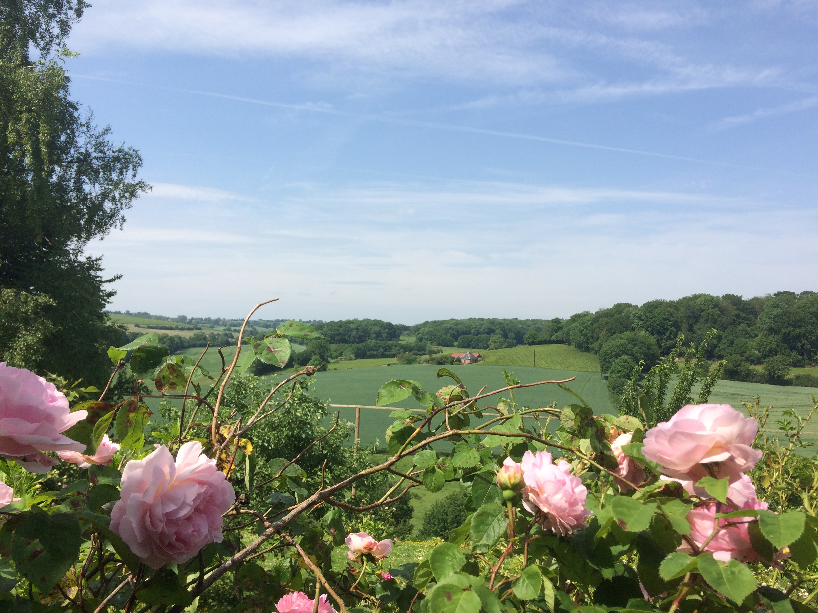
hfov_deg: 61.7
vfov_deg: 48.2
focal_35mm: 29
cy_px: 306
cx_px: 409
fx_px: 685
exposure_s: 1/2283
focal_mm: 4.15
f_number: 2.2
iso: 32
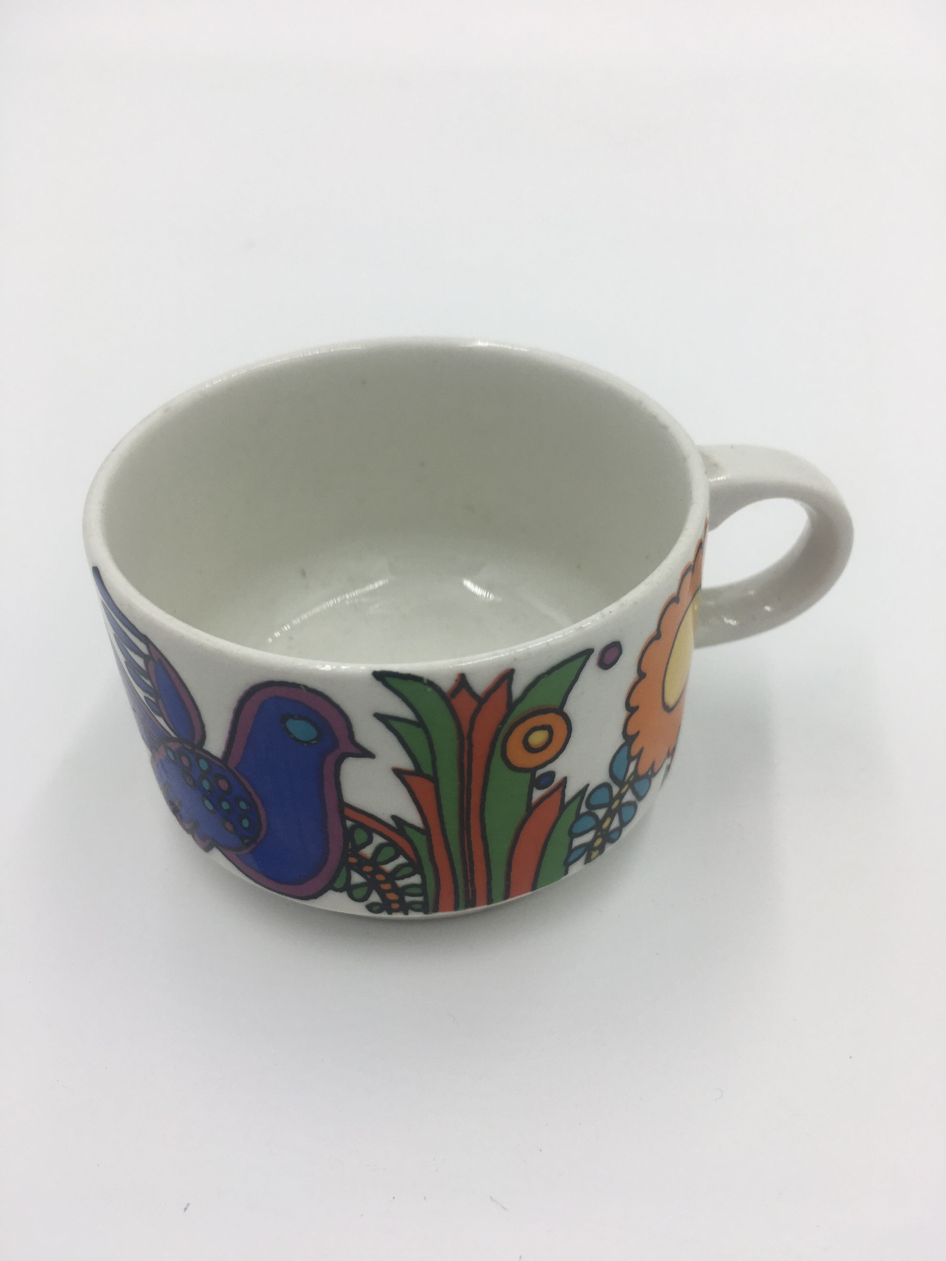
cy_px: 630
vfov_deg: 61.7
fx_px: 1057
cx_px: 473
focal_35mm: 29
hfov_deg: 48.2
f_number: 2.2
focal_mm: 4.15
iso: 25
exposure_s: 1/196
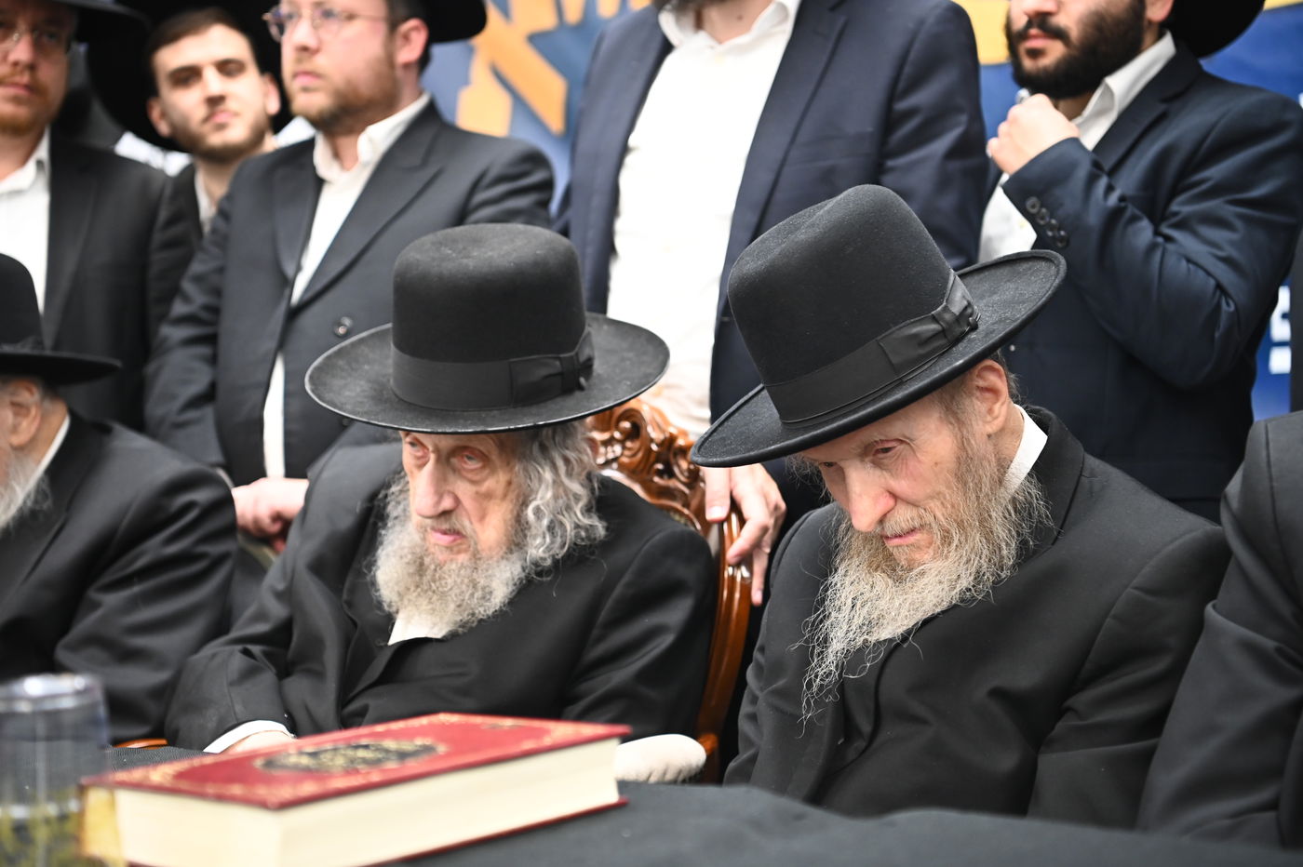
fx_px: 1881
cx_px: 652
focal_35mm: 52
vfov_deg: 26.0
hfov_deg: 38.2
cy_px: 434
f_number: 3.2
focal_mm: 52
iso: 2000
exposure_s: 1/160
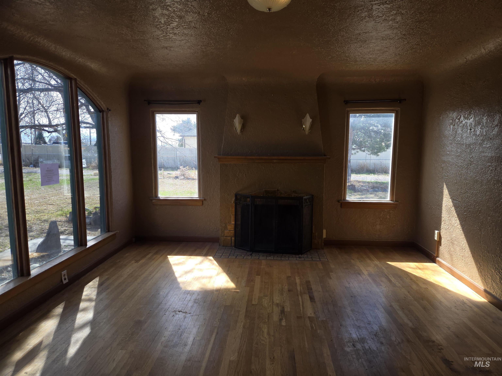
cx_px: 251
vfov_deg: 58.9
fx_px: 334
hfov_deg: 73.9
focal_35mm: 23
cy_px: 188
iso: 25
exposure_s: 1/276
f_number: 1.8
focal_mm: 5.4
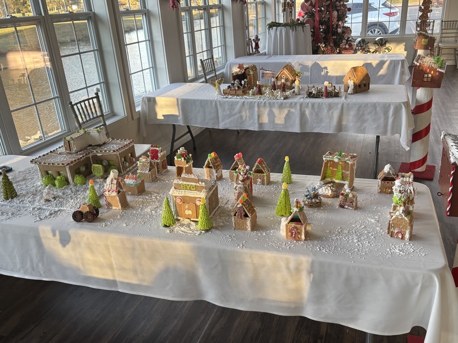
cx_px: 241
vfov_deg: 44.1
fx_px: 423
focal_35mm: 32
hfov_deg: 56.8
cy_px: 190
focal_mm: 5.96
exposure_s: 1/121
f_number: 1.6
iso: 80
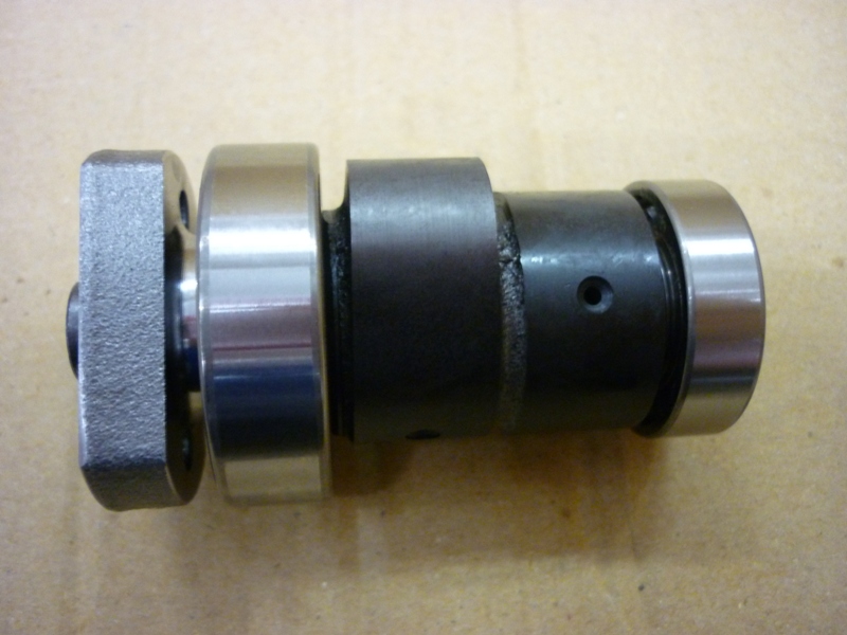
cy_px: 318
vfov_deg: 42.9
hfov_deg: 55.4
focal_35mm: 33
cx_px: 424
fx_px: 807
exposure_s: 1/10
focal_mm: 5.5
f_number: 2.8
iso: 400
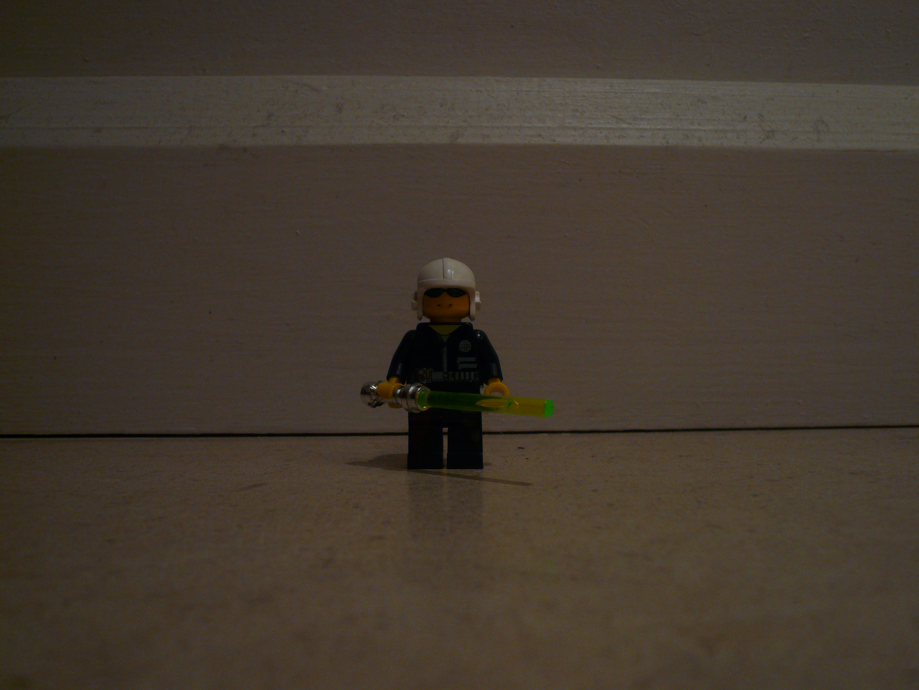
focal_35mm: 35
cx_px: 460
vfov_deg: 40.7
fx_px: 929
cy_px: 345
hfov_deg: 52.6
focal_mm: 5.7
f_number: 3
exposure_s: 1/15
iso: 100
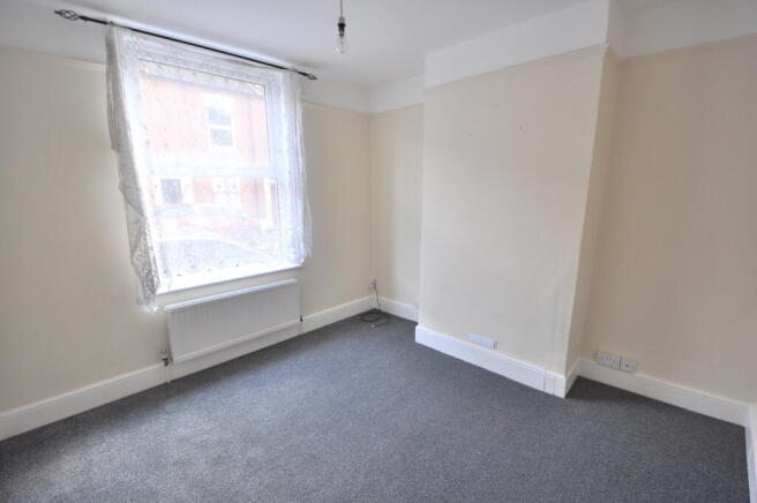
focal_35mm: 16
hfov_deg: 95.0
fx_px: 347
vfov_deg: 71.9
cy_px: 252
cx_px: 378
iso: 400
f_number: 4
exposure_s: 1/60
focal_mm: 11
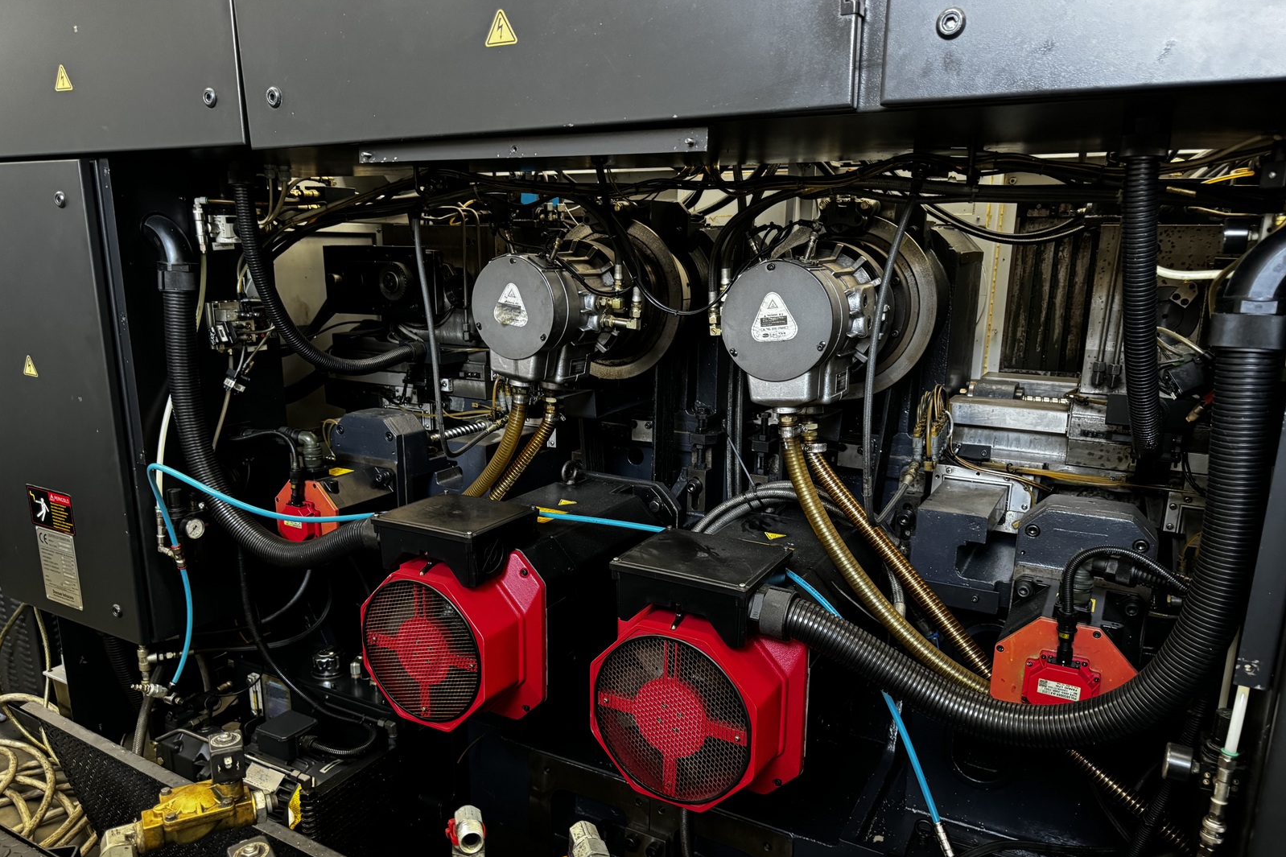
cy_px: 479
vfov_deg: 51.2
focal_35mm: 25
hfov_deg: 71.5
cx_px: 643
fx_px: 893
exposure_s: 1/50
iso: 800
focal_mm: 6.76
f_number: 1.78
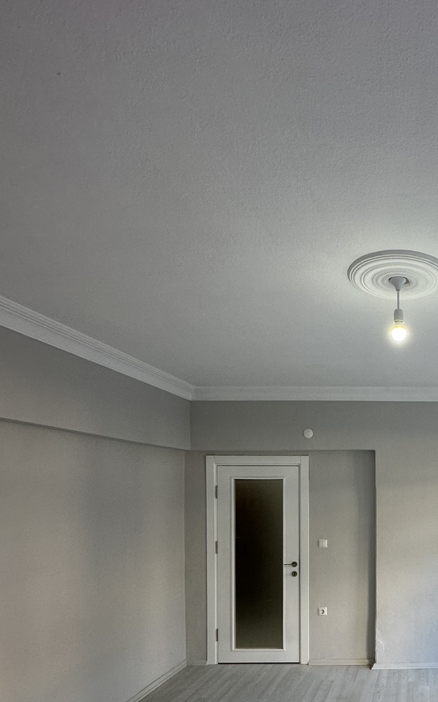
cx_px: 407
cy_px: 499
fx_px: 458
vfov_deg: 71.2
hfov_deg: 45.5
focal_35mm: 24
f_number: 2.2
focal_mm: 2.22
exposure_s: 1/100
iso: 100
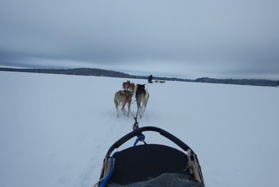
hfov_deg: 67.3
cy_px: 88
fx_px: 209
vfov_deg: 47.9
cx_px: 147
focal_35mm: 27
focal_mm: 4.3
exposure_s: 1/1500
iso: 125
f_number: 2.8
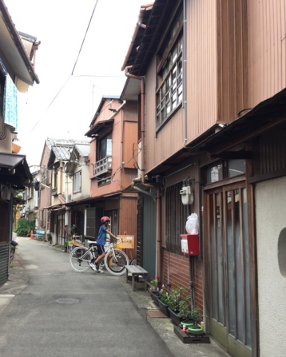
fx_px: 402
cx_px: 94
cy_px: 179
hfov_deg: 38.7
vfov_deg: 47.9
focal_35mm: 38
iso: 32
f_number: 2.2
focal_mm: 4.15
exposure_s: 1/191
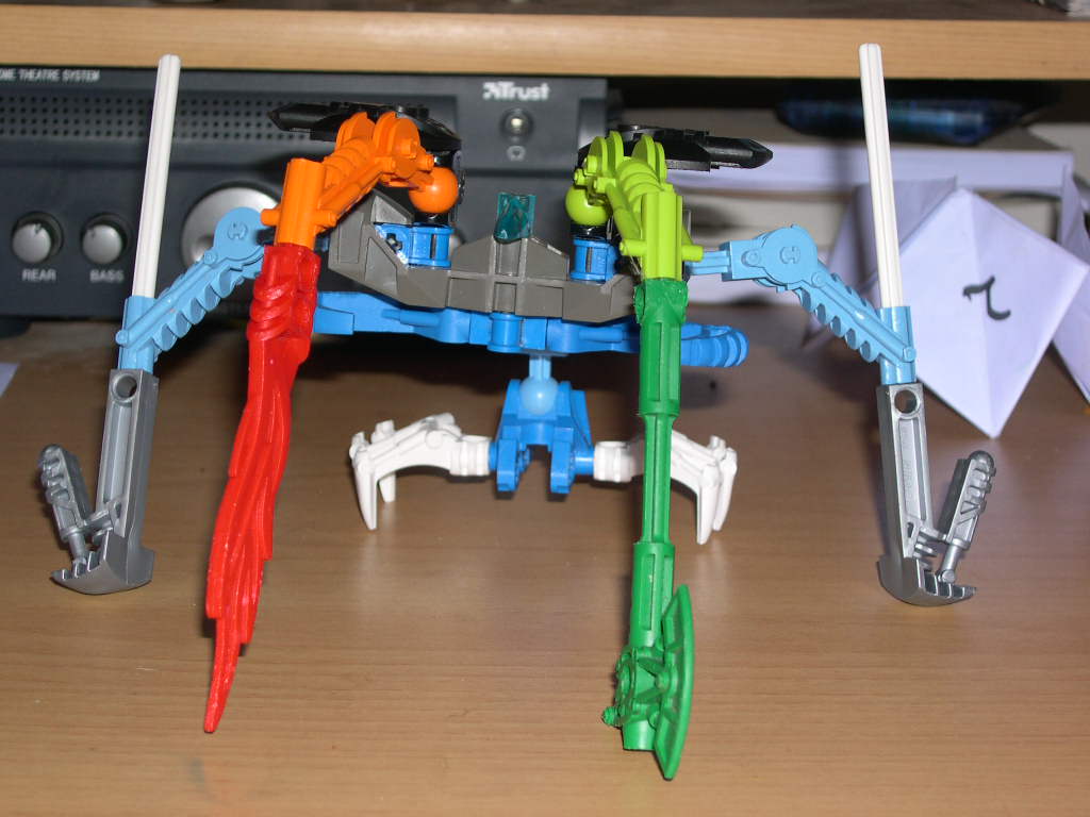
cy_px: 408
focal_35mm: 77
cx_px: 545
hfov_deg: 25.3
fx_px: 2425
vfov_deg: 19.1
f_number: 4
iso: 100
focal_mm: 16.3
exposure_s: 1/60
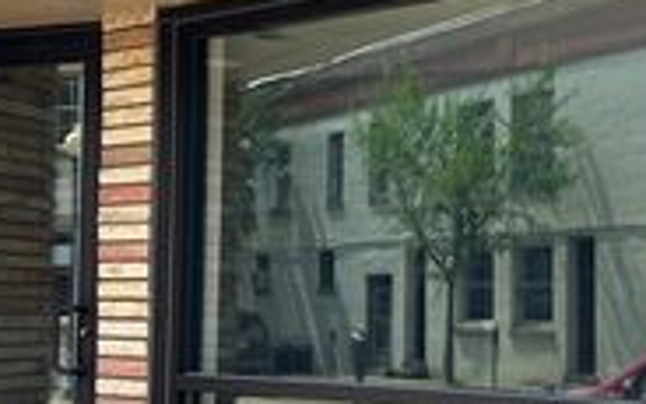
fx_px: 1320
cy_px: 248
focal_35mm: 75
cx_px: 435
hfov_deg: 27.3
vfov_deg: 17.4
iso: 50
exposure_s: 1/853
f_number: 1.5
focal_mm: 5.7
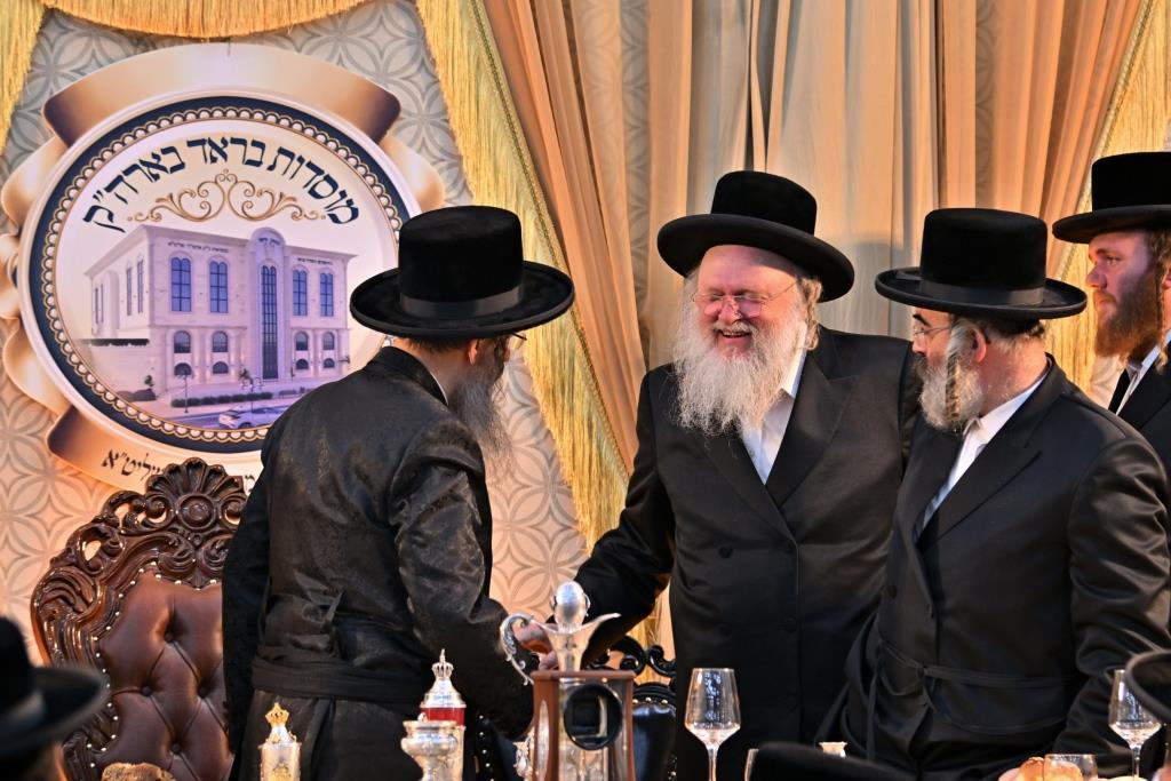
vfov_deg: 9.0
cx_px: 586
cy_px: 390
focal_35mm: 153
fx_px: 4977
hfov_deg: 13.4
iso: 500
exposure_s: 1/250
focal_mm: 102
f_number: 2.8
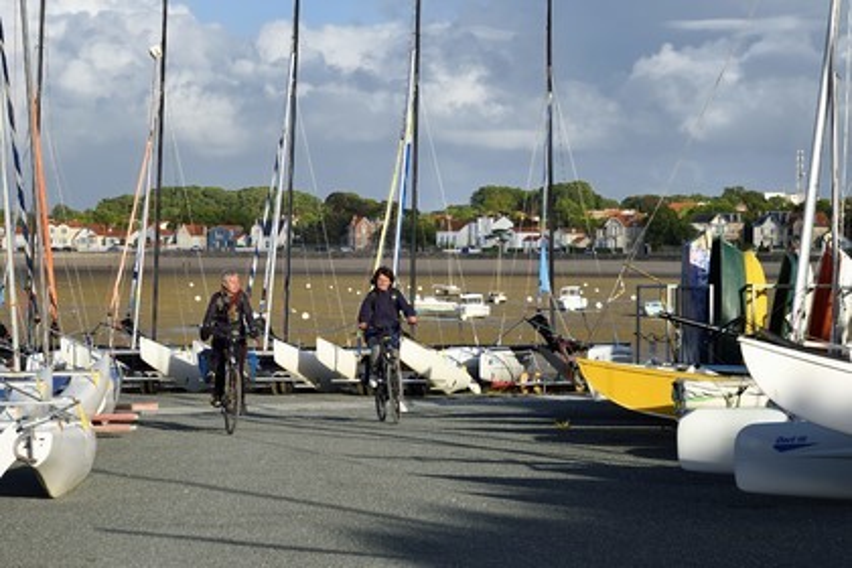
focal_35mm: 95
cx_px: 426
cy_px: 284
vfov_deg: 14.4
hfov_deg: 21.5
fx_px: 2248
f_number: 9
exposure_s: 1/500
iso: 200
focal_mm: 95
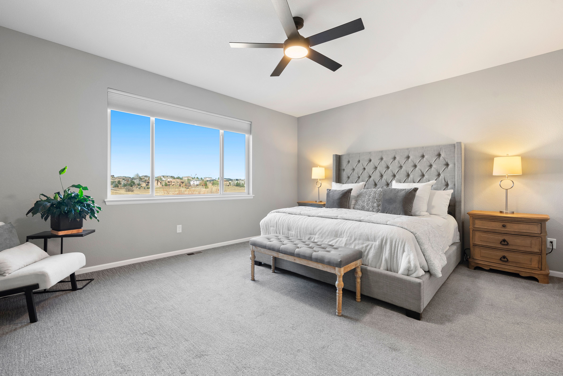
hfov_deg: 96.7
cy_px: 188
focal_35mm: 16
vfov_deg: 73.8
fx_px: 250
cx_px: 282
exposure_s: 1/5
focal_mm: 16
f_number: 8
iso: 640
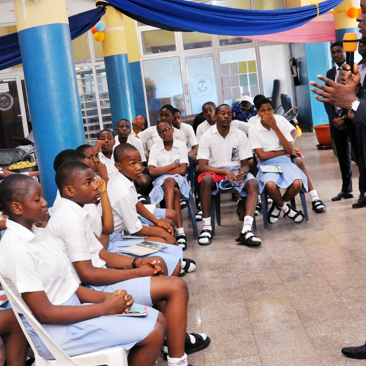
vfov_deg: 28.6
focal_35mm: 60
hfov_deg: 28.6
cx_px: 184
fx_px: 718
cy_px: 165
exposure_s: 1/60
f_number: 5.6
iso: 800
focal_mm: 24
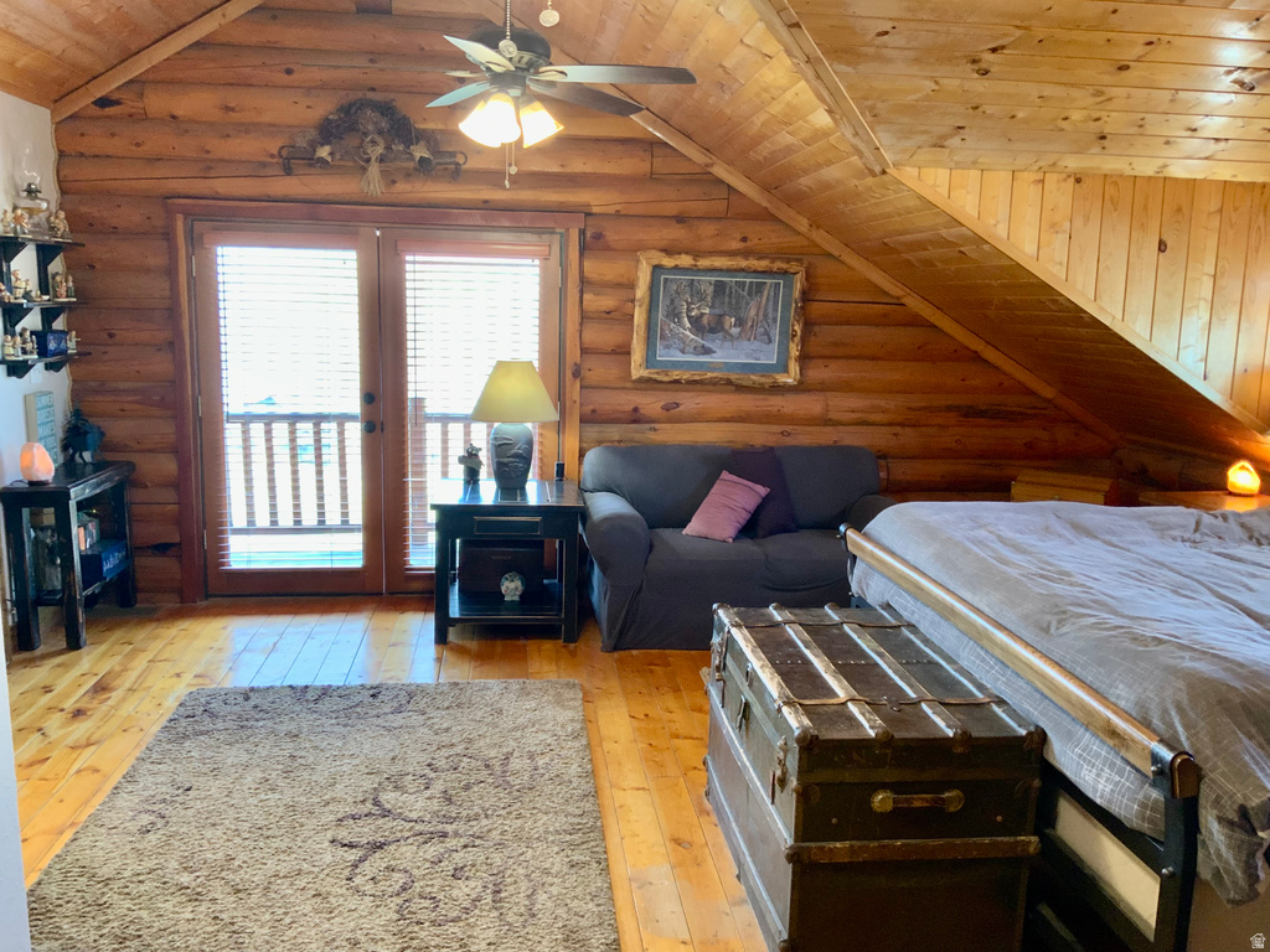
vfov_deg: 48.2
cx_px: 635
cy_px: 476
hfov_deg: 61.7
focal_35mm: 29
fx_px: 1064
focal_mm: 3
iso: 160
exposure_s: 1/60
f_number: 1.8
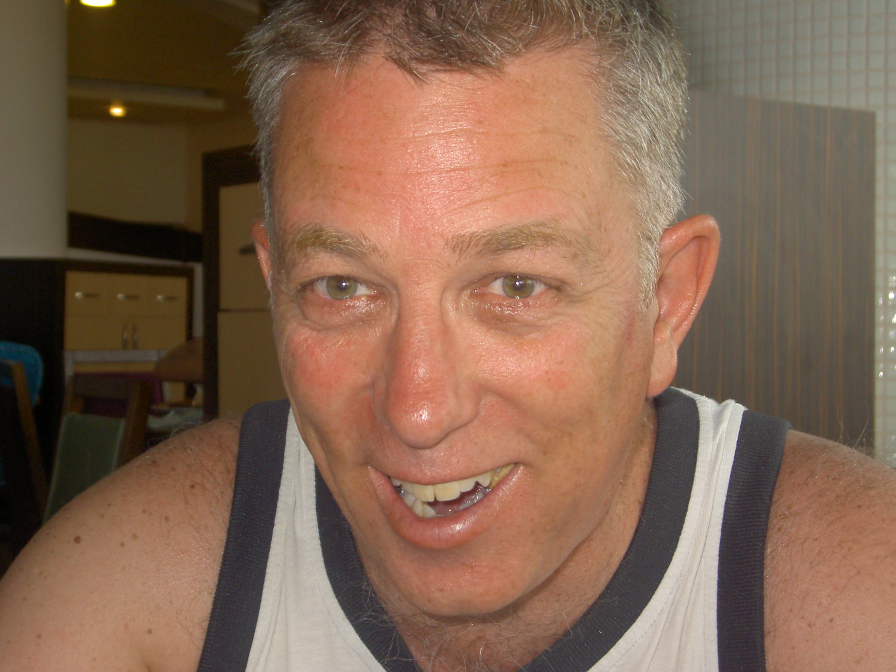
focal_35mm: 60
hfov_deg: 32.2
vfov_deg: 24.4
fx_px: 1553
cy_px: 336
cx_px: 448
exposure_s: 1/80
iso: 200
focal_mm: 9.9
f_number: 3.8
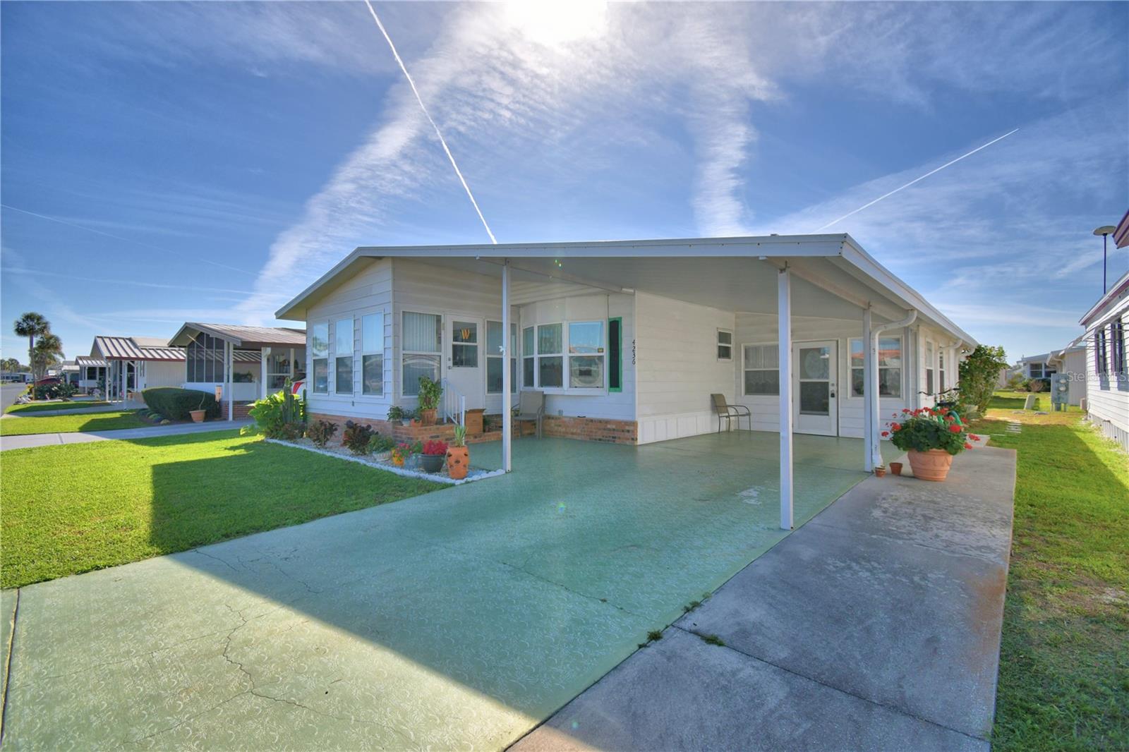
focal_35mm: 15
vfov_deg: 77.3
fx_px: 470
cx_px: 564
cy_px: 376
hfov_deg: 100.4
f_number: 4.5
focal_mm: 10
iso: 100
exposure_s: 1/1600
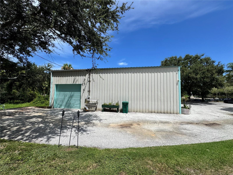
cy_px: 88
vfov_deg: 85.7
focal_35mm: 14
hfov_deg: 102.1
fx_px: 94
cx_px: 116
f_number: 2.2
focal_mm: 2.22
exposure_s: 1/3390
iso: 50
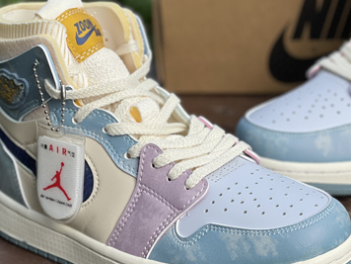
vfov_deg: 11.1
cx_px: 245
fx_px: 1349
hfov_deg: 14.8
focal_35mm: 133
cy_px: 102
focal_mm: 7.5
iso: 32
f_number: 2.2
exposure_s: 1/708
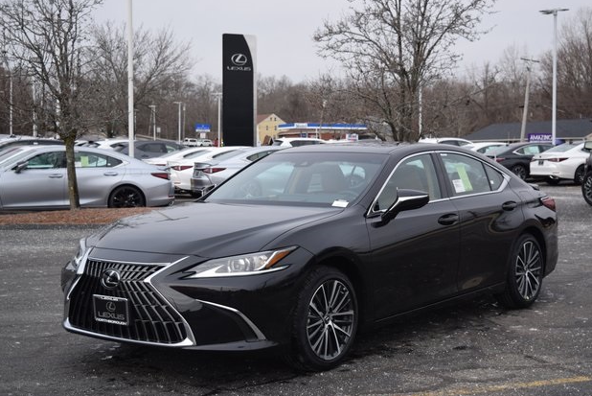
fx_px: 971
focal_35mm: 59
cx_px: 305
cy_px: 200
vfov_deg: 23.0
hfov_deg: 33.9
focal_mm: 38
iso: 400
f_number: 5
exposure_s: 1/1250
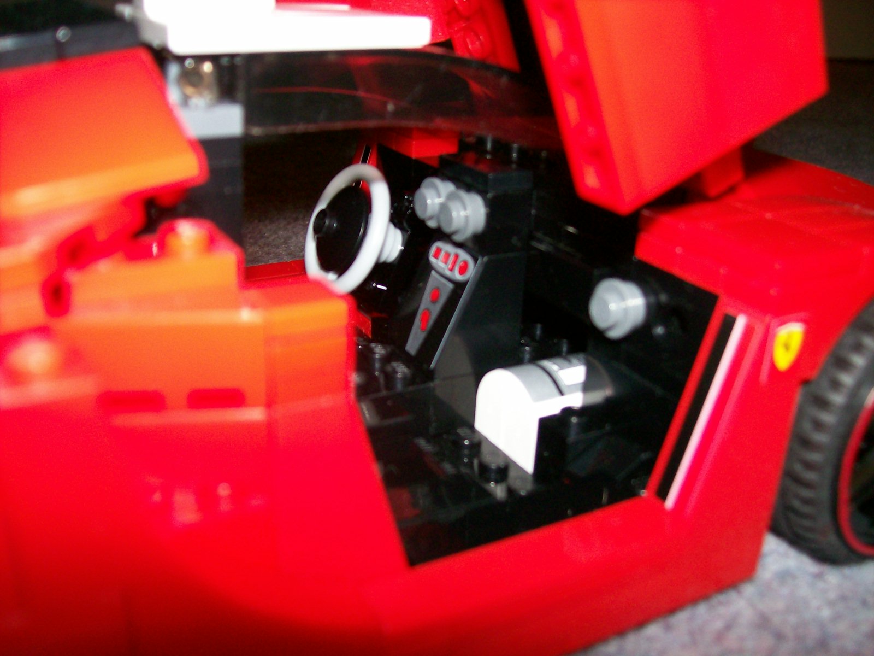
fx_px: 909
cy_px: 328
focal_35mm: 36
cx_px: 437
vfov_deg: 39.7
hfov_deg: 51.4
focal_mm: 6
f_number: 2.7
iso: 80
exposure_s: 1/64
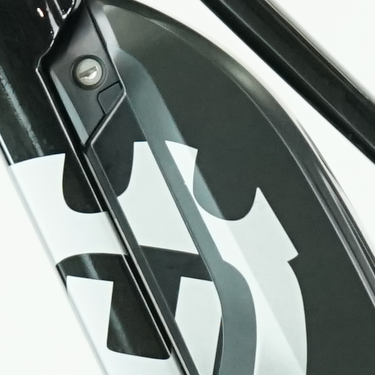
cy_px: 266
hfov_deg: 3.5
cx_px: 358
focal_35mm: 501
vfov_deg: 3.5
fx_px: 6140
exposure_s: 1/200
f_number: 5
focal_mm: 60
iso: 2000
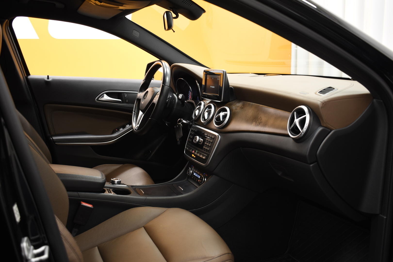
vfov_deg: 38.4
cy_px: 131
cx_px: 196
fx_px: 377
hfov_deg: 55.1
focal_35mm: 34
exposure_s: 1/6
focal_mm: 23
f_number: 3.8
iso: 200
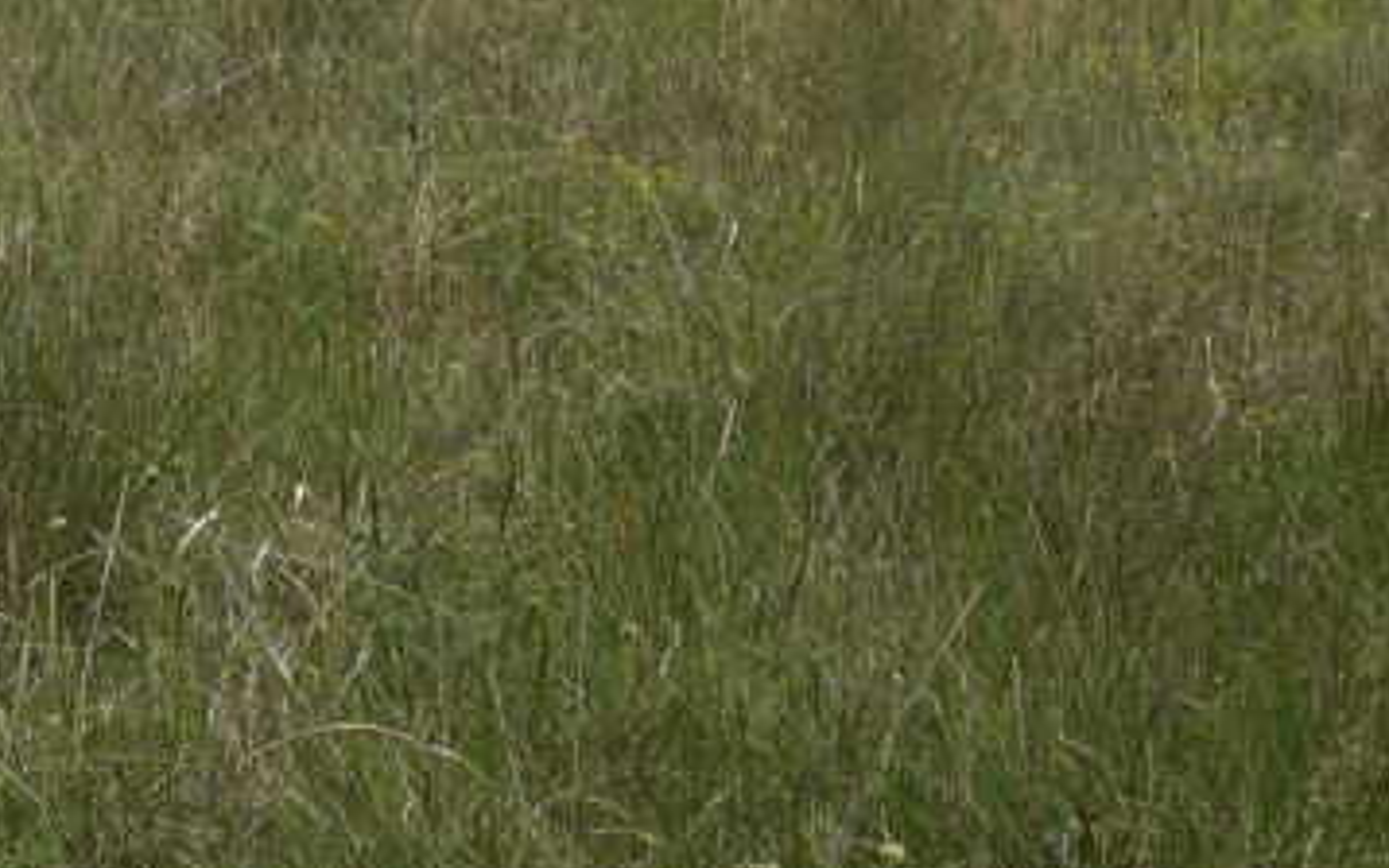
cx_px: -423
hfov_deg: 11.0
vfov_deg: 7.1
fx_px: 7005
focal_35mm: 185
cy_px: -60
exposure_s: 1/250
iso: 125
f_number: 10
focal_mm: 50
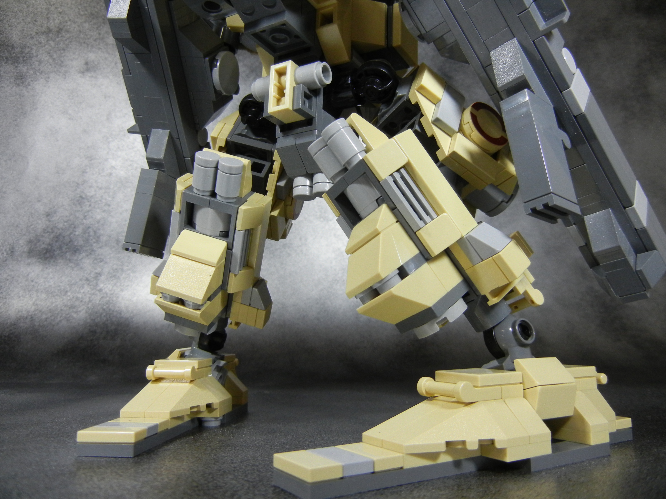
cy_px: 250
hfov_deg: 60.0
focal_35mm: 30
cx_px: 333
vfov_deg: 46.8
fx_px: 577
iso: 400
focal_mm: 5.4
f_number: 3.5
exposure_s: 1/80.7
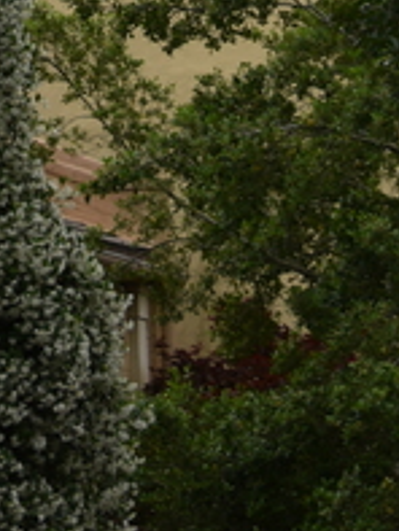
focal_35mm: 387
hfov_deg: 3.8
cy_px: -747
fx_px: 5941
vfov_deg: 5.0
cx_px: -186
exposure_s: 1/320
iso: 100
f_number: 9
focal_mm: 62
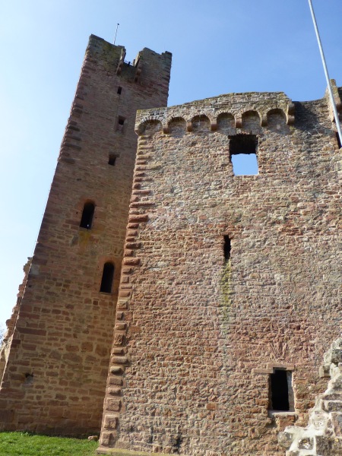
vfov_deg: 69.4
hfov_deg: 54.9
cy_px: 228
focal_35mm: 25
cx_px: 171
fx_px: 329
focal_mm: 4.3
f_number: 4
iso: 100
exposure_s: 1/400
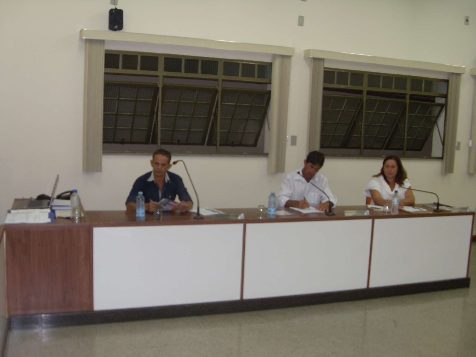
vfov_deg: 38.7
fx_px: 509
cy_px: 178
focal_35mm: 37
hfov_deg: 50.1
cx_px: 238
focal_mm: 6.3
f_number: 2.8
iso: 100
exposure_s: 1/45
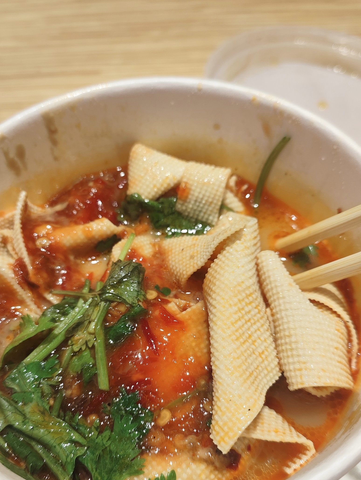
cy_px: 279
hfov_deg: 42.9
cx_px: 168
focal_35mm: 33
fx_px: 459
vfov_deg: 55.1
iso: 57
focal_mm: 4.71
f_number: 1.79
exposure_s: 1/50
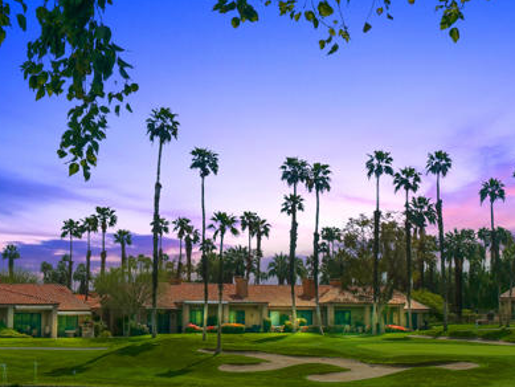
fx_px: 1176
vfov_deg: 18.7
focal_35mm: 79
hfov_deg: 24.5
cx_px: 372
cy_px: 197
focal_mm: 6.86
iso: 64
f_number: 1.8
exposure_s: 1/6400
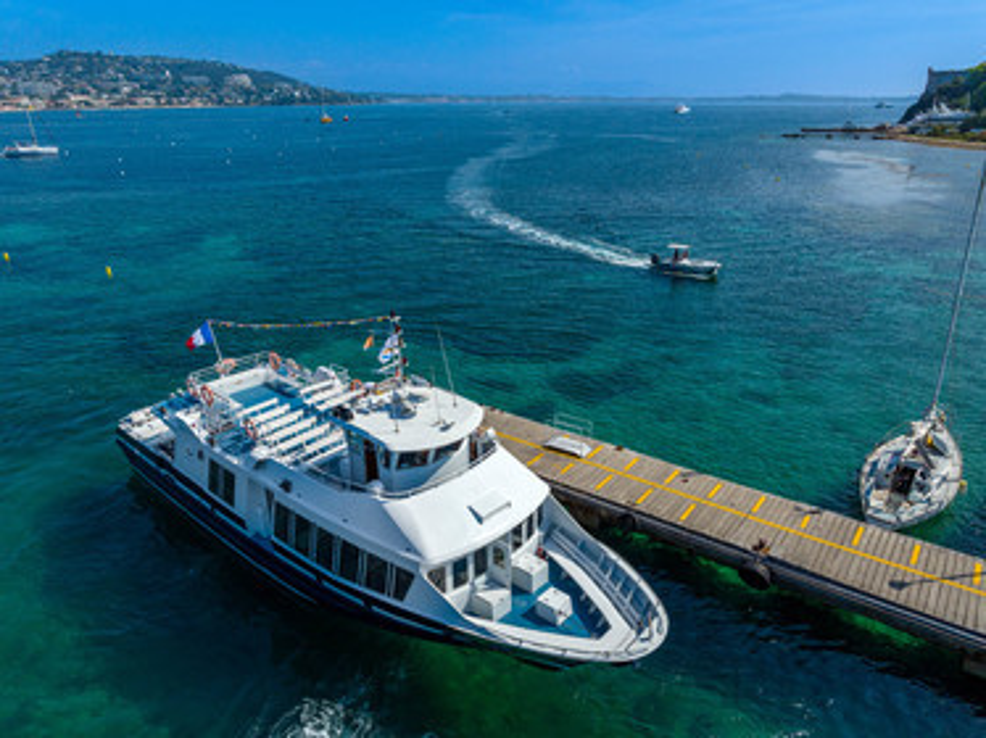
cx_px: 493
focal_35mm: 24
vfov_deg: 56.8
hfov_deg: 71.6
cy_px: 369
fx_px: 683
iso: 200
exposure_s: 1/1250
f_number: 6.3
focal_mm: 12.3
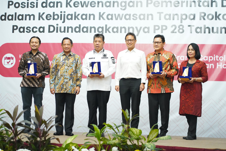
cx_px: 113
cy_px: 76
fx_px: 534
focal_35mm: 85
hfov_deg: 23.9
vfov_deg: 16.1
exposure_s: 1/400
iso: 8000
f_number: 2.5
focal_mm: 85
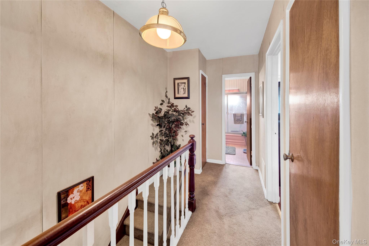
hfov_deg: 112.6
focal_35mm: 12
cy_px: 123
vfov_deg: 90.0
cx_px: 184
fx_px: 123
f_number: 8
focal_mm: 8
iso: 100
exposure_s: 1.3
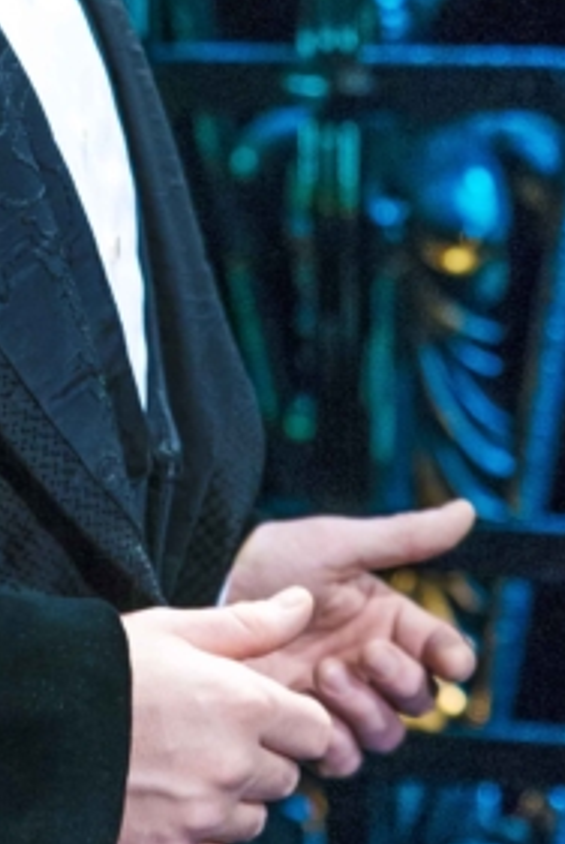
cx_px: -374
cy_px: 51
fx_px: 6011
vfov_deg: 8.0
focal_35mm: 256
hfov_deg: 5.3
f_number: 4.5
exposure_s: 1/125
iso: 1250
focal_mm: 60
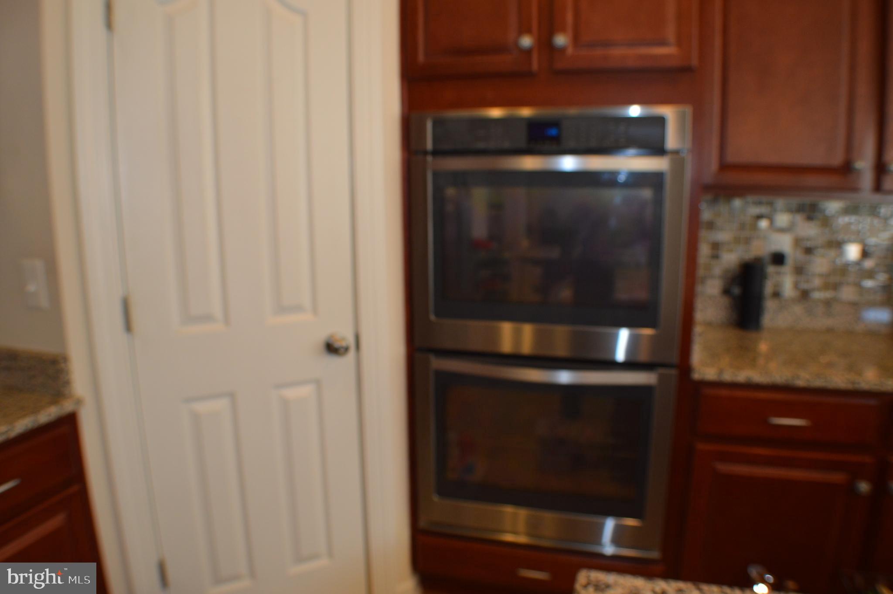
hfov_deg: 57.3
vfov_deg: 39.9
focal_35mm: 33
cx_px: 446
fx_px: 818
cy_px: 297
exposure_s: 1/60
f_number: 3.8
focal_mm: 22
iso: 400
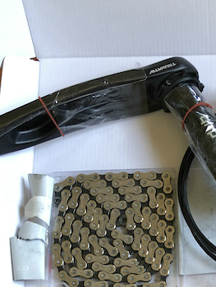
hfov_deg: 22.1
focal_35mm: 64
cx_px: 217
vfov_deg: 28.4
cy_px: 289
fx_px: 532
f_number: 1.8
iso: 50
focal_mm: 4
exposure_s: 1/15
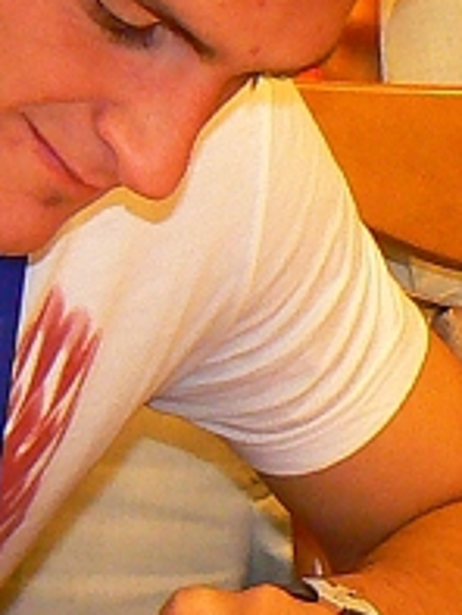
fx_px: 2595
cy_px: 47
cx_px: -56
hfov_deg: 10.1
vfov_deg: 13.4
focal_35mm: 146
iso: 200
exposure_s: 1/50
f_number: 2.8
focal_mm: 6
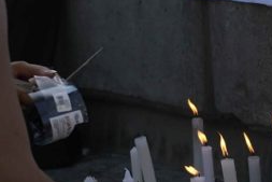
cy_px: 19
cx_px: 327
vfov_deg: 7.7
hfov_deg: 11.3
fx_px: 1353
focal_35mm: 179
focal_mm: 32
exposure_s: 1/2500
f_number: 2.8
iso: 250
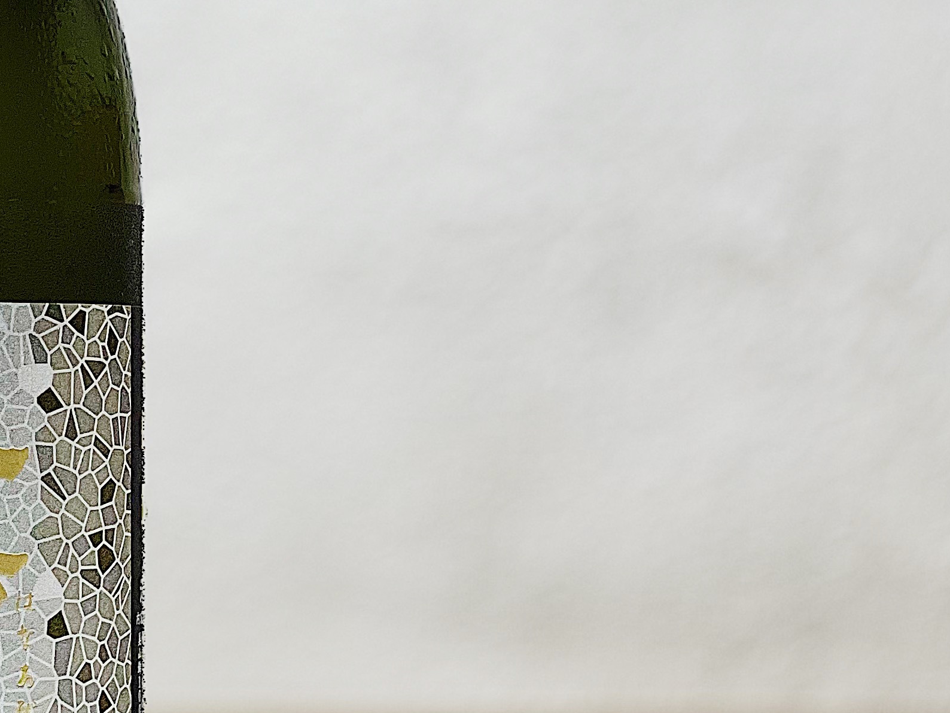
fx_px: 3623
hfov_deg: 14.6
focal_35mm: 132
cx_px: -48
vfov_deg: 11.2
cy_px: 91
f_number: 2
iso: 64
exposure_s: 1/100
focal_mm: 6
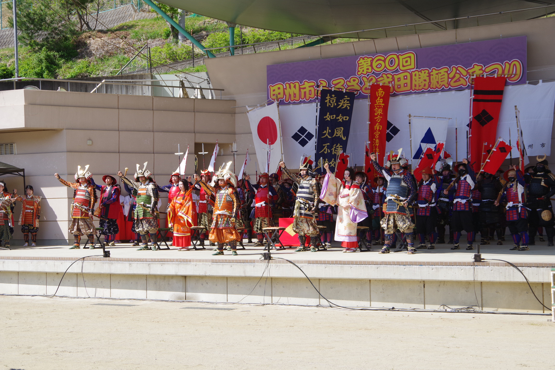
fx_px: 925
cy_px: 185
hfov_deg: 33.4
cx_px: 278
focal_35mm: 60
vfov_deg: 22.6
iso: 320
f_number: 6.3
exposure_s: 1/500
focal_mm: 40
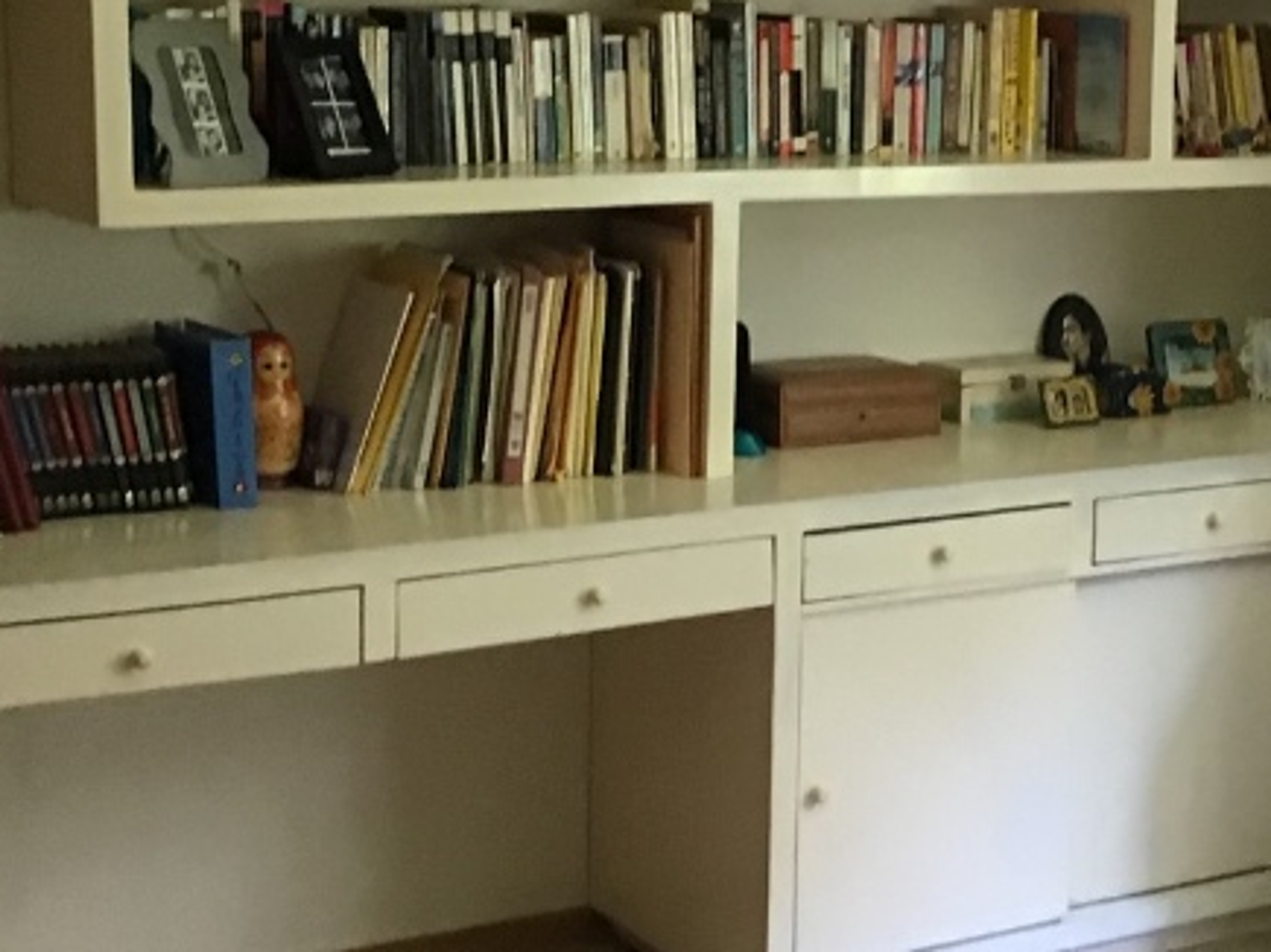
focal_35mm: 76
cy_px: 438
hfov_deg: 25.4
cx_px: 955
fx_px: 2790
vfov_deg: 19.4
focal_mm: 3.3
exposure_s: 1/17
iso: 200
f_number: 2.4
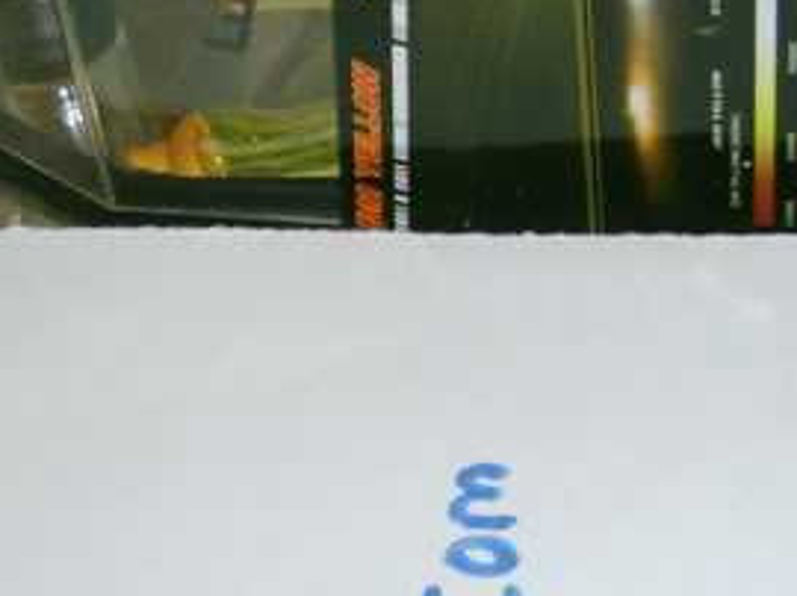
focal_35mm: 83
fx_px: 1909
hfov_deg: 23.6
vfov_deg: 17.6
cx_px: 422
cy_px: 463
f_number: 2.8
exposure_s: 1/30
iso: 100
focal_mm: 5.8
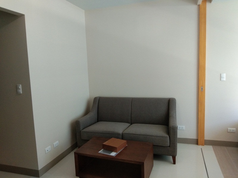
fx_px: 213
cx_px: 119
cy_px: 89
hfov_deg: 58.4
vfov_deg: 45.4
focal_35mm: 31
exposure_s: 1/25
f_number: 2.2
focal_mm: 3.69
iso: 160
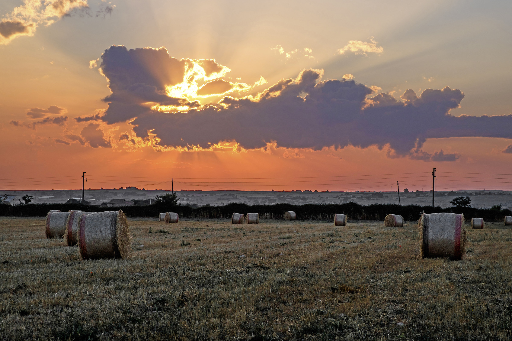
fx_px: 1180
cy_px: 170
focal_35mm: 83
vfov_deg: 16.5
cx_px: 256
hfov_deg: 24.5
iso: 200
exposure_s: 1/180
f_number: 11
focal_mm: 55
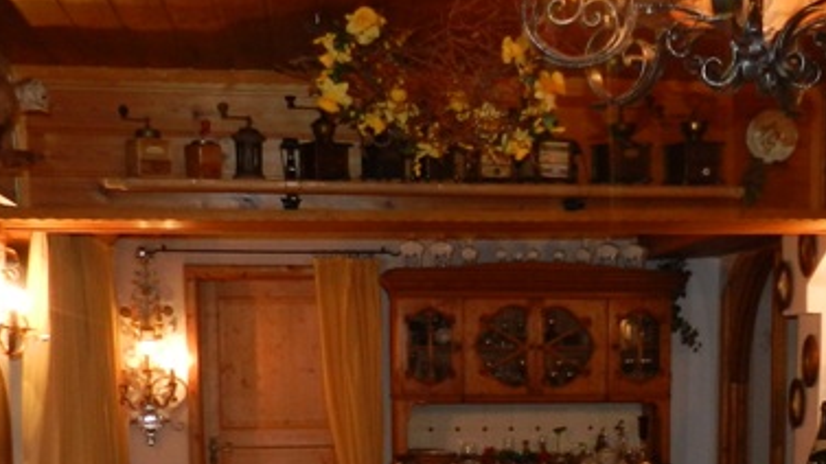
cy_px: 569
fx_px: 1489
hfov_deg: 30.9
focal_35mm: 68
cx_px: 517
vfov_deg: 16.9
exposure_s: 1/30
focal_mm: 4
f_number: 3.4
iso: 200
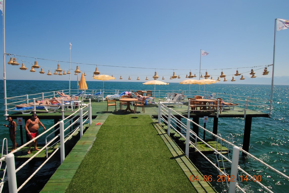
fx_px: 139
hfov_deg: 92.4
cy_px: 96
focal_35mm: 17
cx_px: 144
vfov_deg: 69.8
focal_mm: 11.5
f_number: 10
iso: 100
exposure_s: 1/200
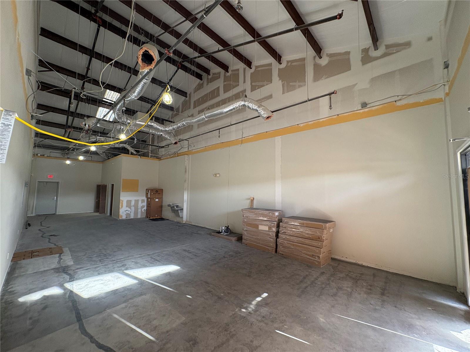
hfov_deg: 102.1
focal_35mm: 14
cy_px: 176
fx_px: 190
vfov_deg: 85.7
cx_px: 235
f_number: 2.2
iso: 160
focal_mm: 2.22
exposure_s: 1/60
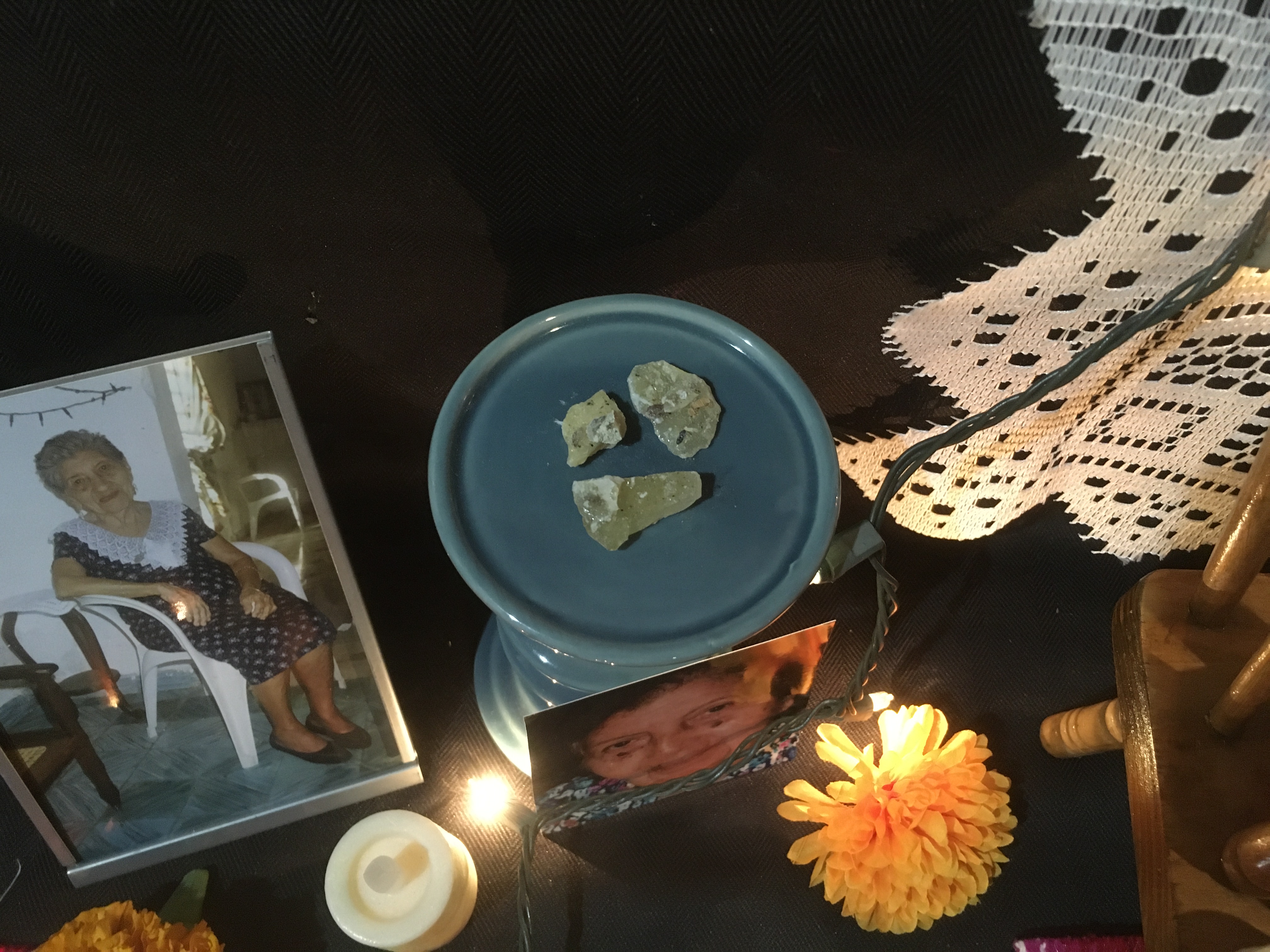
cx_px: 635
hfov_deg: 61.7
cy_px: 476
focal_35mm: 29
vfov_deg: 48.2
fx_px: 1064
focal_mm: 4.15
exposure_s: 1/15
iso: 250
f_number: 2.2
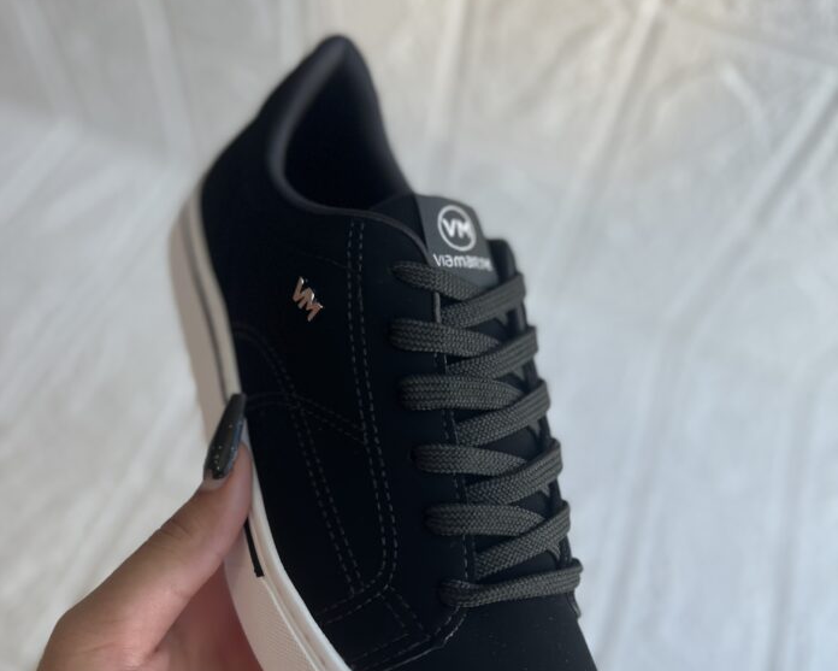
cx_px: 419
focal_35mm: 34
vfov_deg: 43.3
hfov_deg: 52.8
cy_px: 375
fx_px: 843
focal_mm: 5.7
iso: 32
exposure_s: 1/137
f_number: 1.5
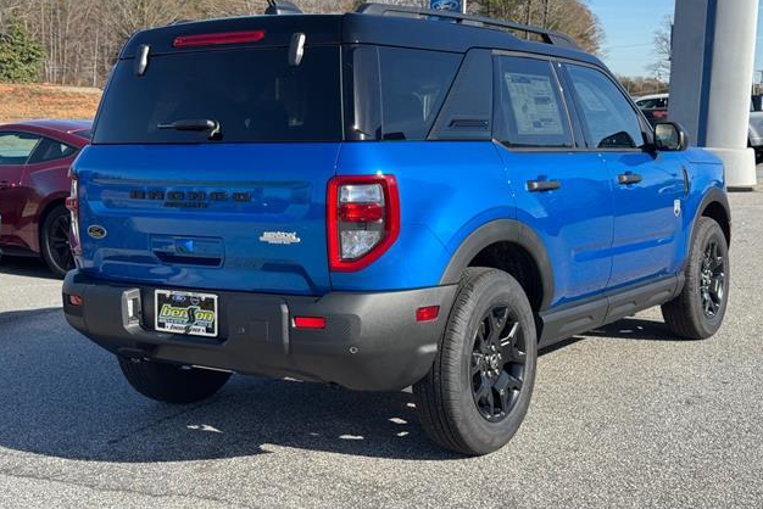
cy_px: 228
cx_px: 382
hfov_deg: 38.9
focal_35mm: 51
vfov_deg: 26.5
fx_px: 1081
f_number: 1.78
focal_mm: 6.76
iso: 64
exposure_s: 1/1724
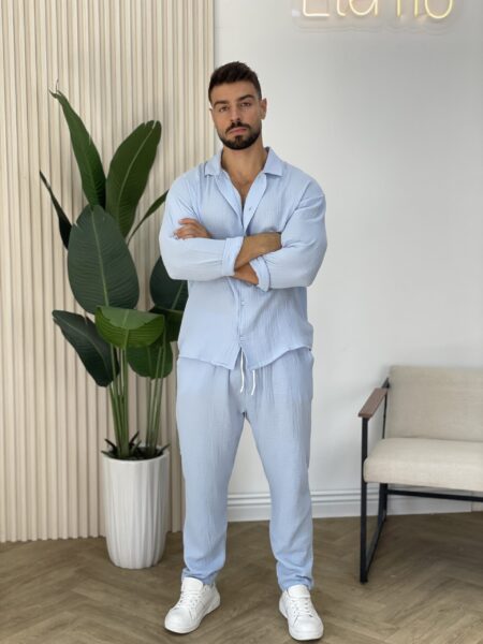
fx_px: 967
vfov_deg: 36.8
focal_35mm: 52
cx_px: 242
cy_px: 322
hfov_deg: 28.0
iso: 32
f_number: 2
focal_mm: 6
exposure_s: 1/100
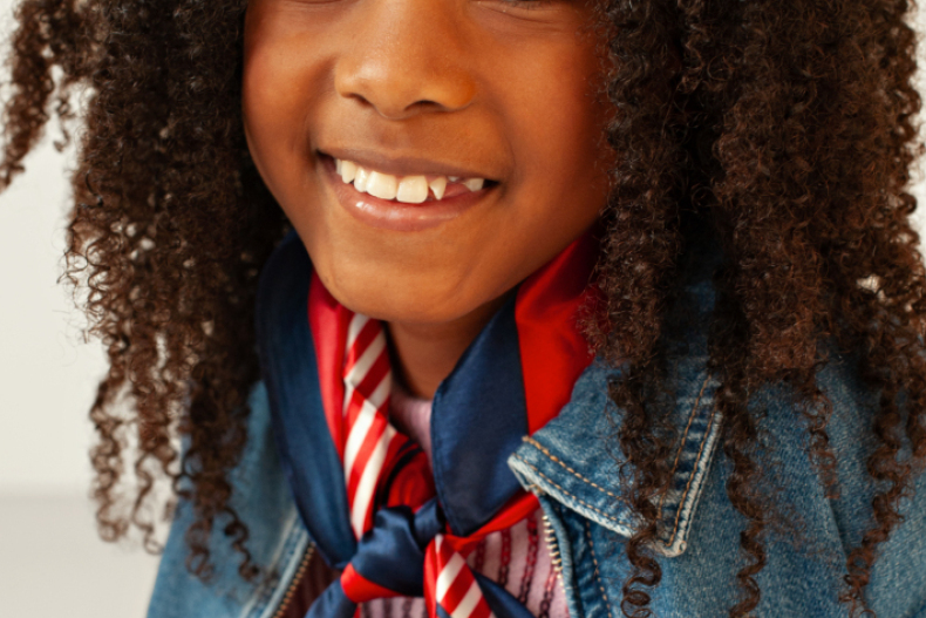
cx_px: 463
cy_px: 403
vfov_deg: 17.9
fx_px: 1955
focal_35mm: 76
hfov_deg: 26.6
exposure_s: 1/160
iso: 640
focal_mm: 50
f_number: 5
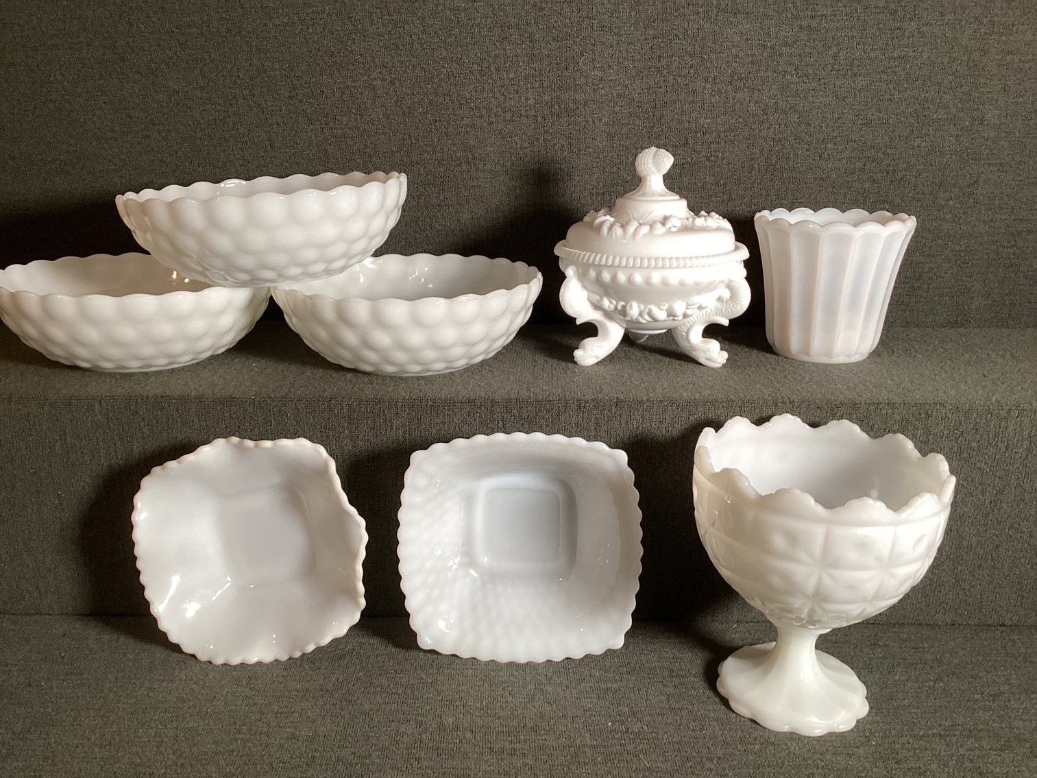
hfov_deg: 58.3
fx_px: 929
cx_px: 518
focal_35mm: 31
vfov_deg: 45.4
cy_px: 389
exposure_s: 1/60
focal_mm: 3.3
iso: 80
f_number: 2.4
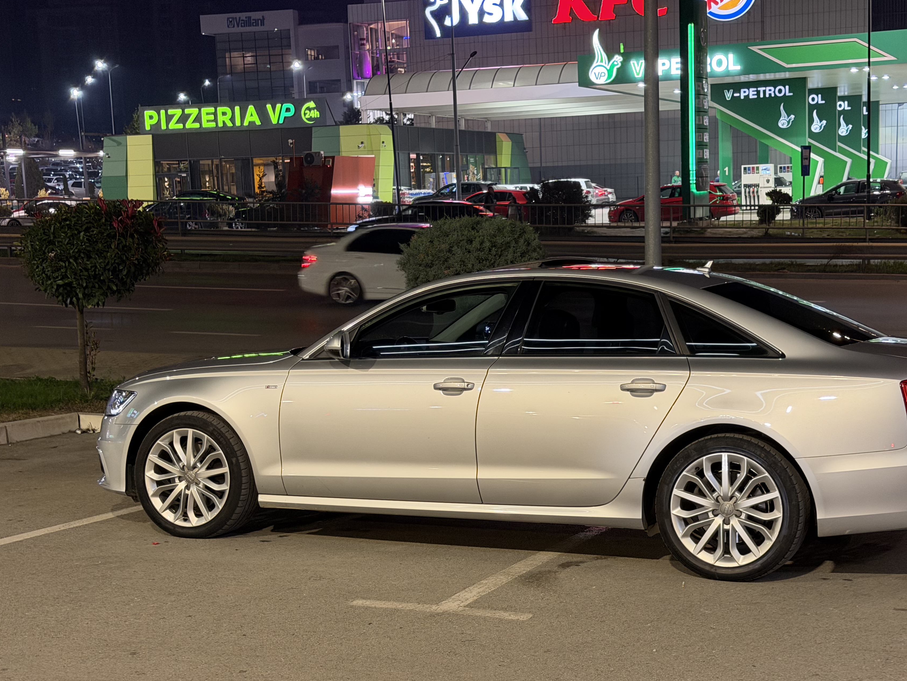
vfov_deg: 25.6
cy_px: 401
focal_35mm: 57
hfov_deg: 33.7
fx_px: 1494
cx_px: 515
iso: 250
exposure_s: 1/50
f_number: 1.78
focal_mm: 6.76
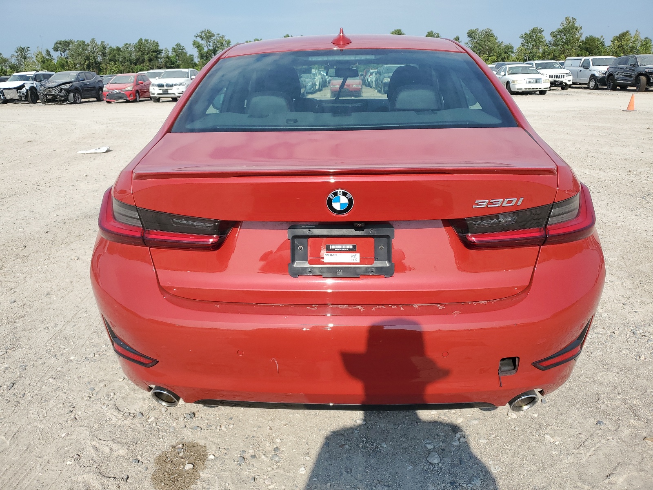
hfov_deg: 67.3
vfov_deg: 53.1
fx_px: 490
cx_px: 326
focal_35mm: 26
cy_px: 245
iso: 50
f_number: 1.5
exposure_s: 1/3333
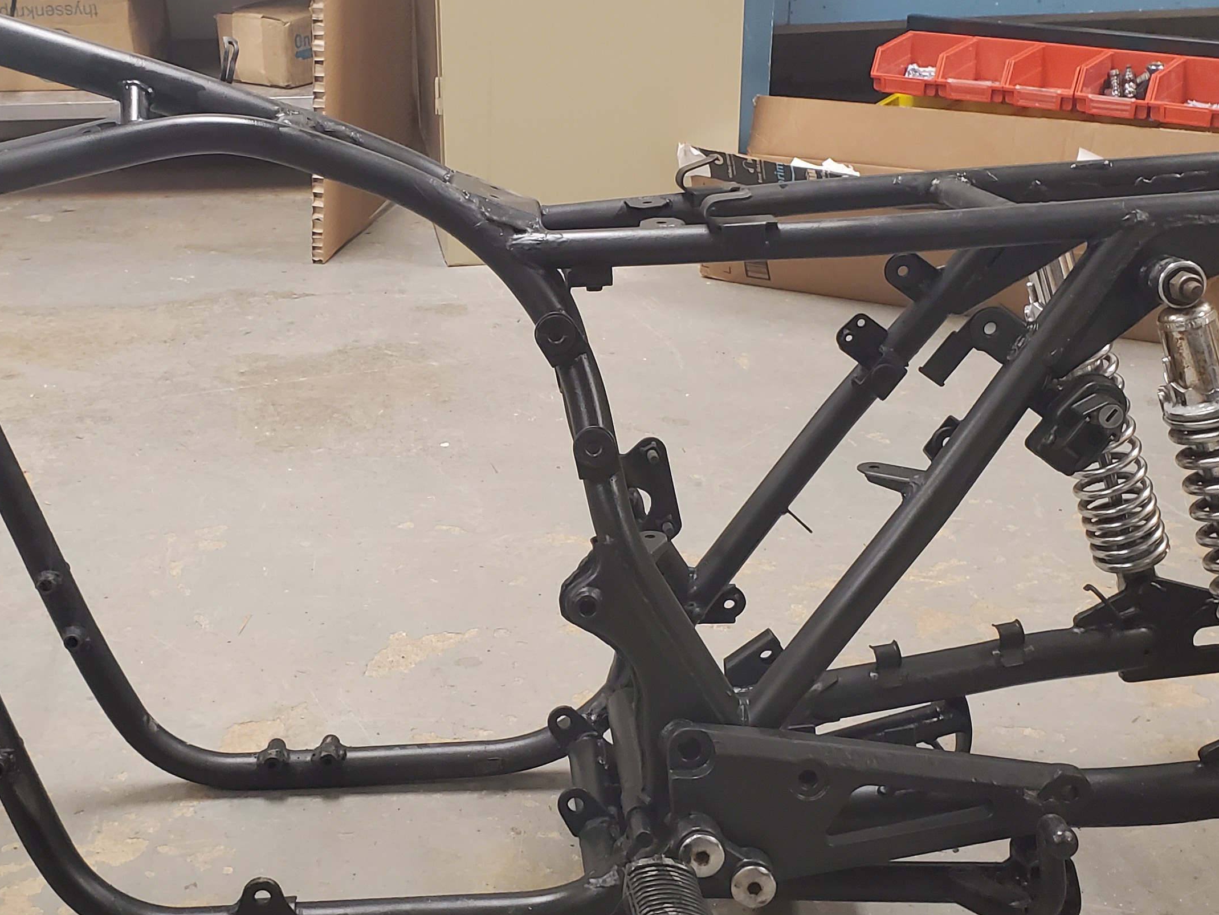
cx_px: 523
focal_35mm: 49
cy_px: 369
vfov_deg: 29.6
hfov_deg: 38.8
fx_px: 1726
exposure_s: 1/40
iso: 320
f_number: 2.4
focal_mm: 4.3
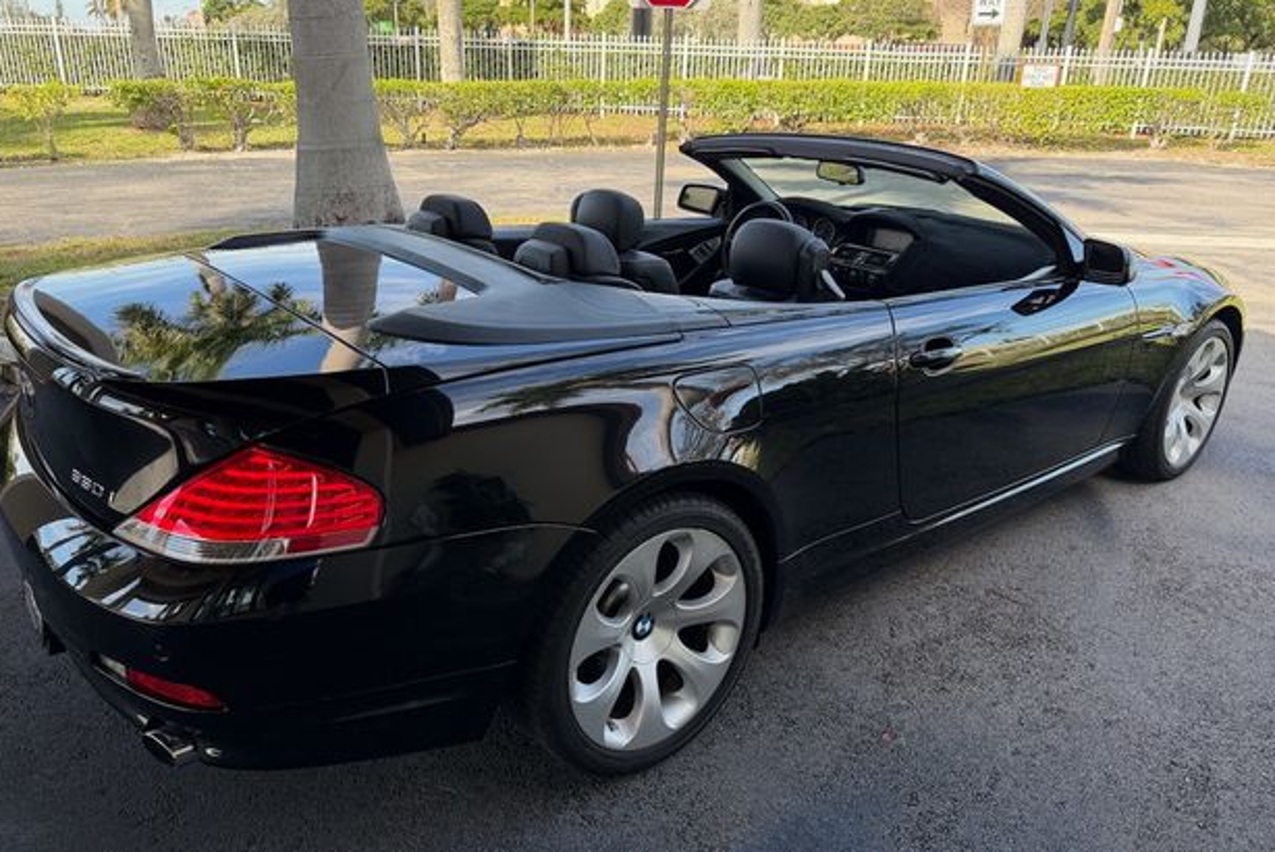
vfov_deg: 49.6
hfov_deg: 69.3
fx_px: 921
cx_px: 617
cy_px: 418
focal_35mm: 26
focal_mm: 6.76
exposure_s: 1/750
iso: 100
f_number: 1.78
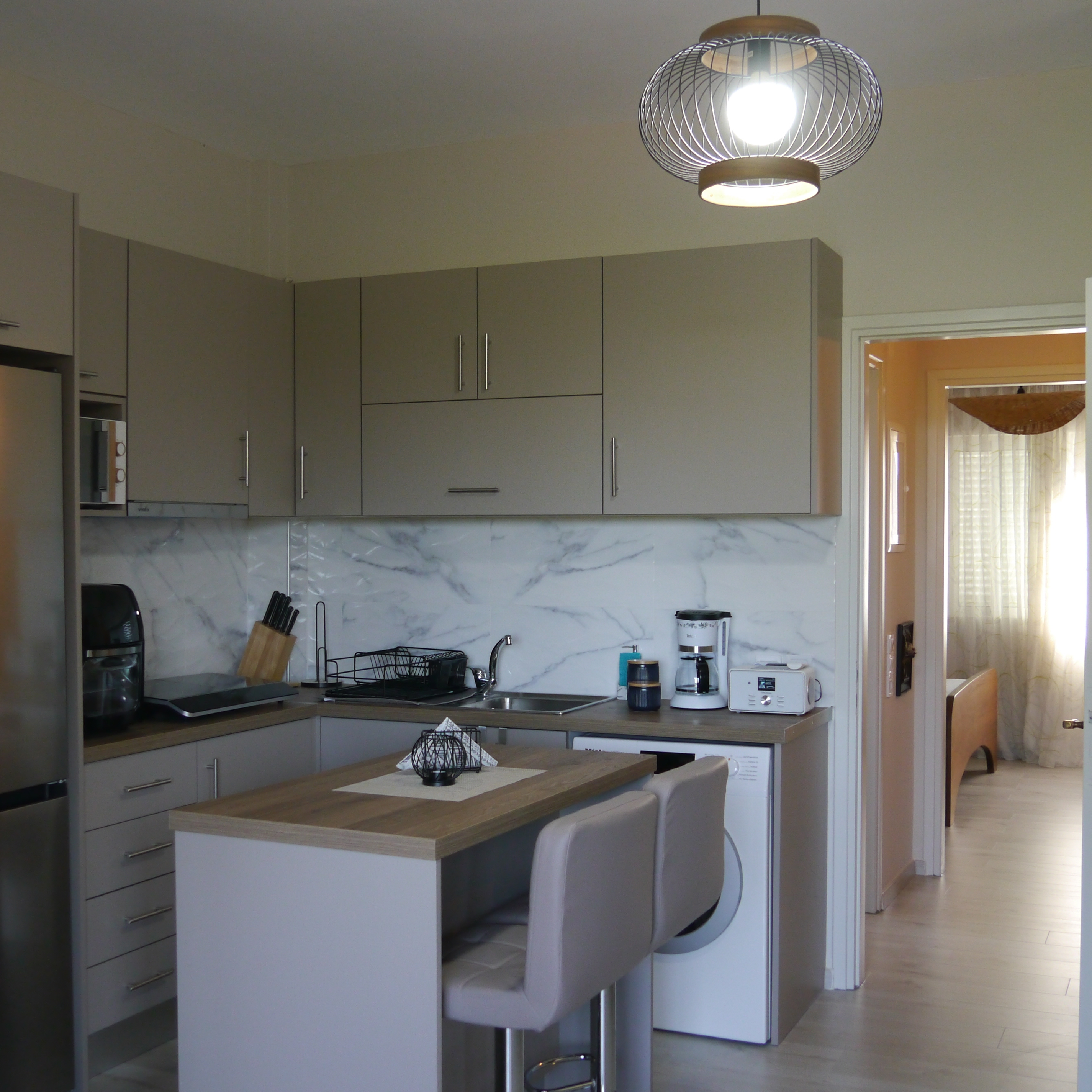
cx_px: 492
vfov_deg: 41.8
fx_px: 1428
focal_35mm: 40
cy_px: 573
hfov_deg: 41.8
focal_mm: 14
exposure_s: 1/60
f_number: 3.5
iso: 500
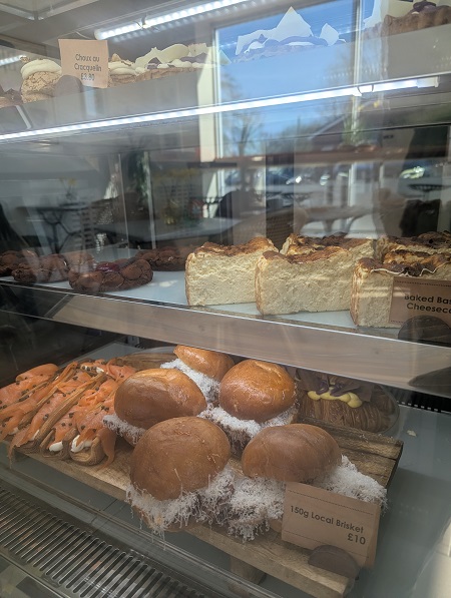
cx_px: 226
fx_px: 416
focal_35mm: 24
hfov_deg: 57.0
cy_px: 299
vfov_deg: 71.5
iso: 38
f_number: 1.85
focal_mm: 6.81
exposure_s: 1/312
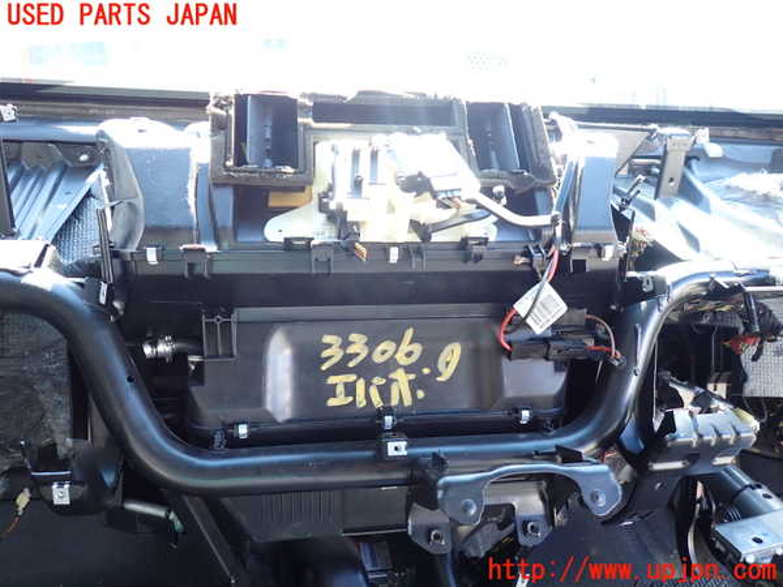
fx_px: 565
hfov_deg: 69.4
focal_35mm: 25
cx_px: 392
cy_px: 294
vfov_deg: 54.9
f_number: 2
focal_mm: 4.5
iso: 125
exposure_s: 1/60
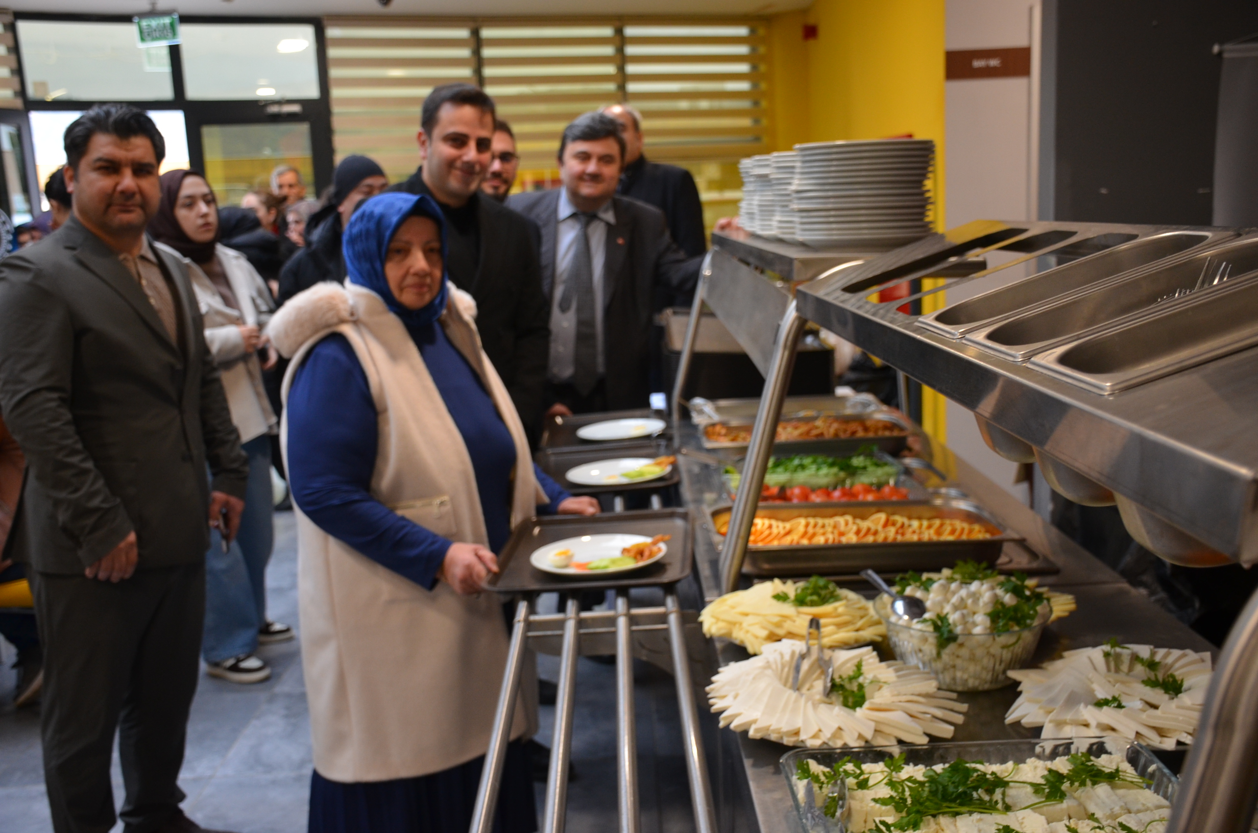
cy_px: 416
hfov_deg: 53.2
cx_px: 629
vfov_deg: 36.7
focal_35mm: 36
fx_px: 1255
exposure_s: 1/60
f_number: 4
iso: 640
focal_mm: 24
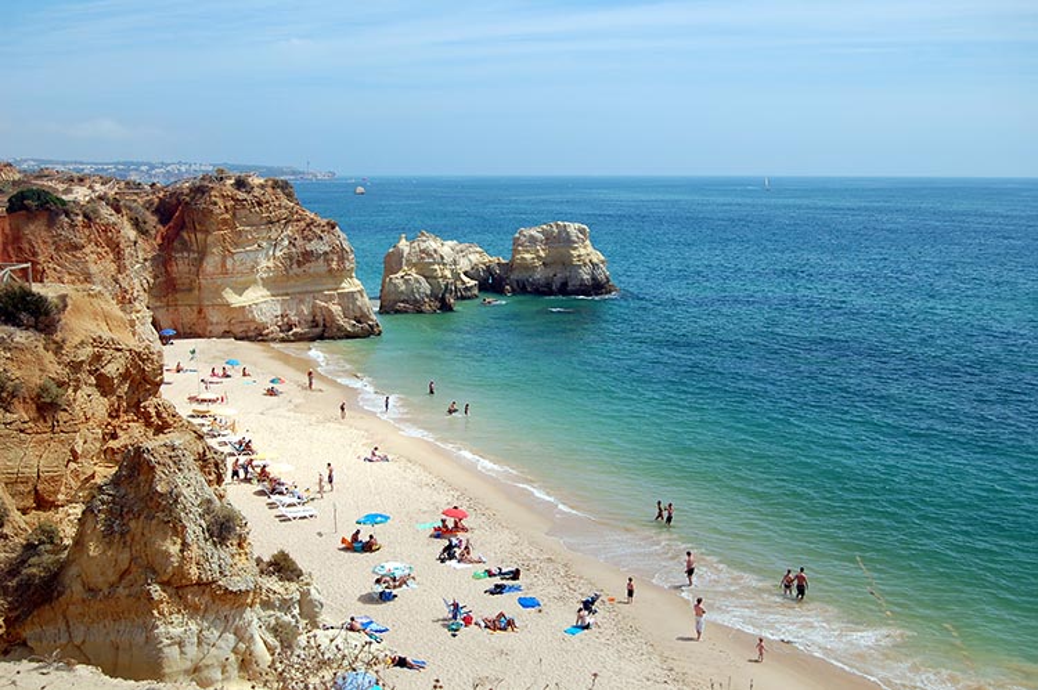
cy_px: 345
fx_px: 1210
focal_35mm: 42
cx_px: 519
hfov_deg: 46.4
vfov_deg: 31.9
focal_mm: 28
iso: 200
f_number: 7.1
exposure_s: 1/200
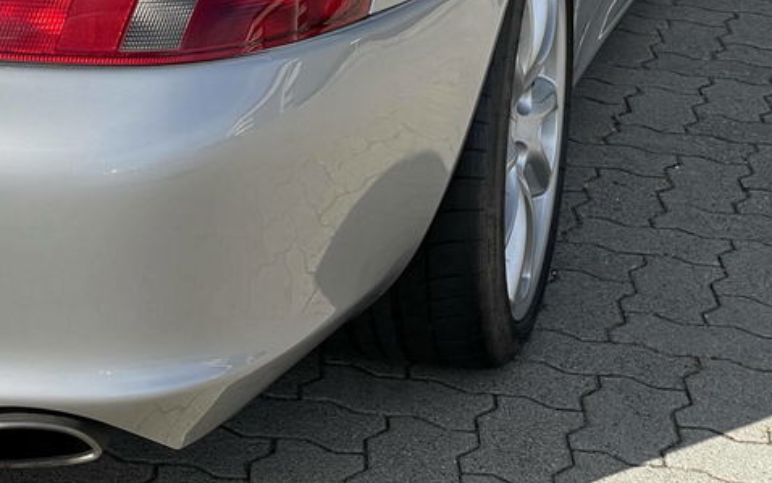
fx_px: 2483
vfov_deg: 10.9
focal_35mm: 118
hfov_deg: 17.5
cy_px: -84
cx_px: 168
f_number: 2
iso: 25
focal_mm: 6
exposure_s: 1/1776
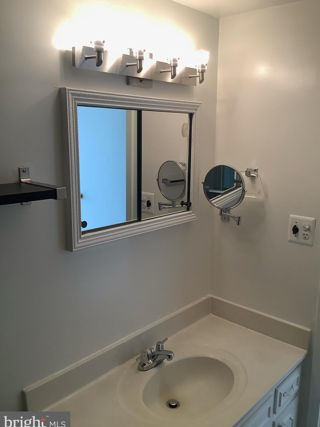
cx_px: 164
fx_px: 394
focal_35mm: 32
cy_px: 215
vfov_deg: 56.8
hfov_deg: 44.2
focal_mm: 3.3
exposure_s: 1/120
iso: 64
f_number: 2.4
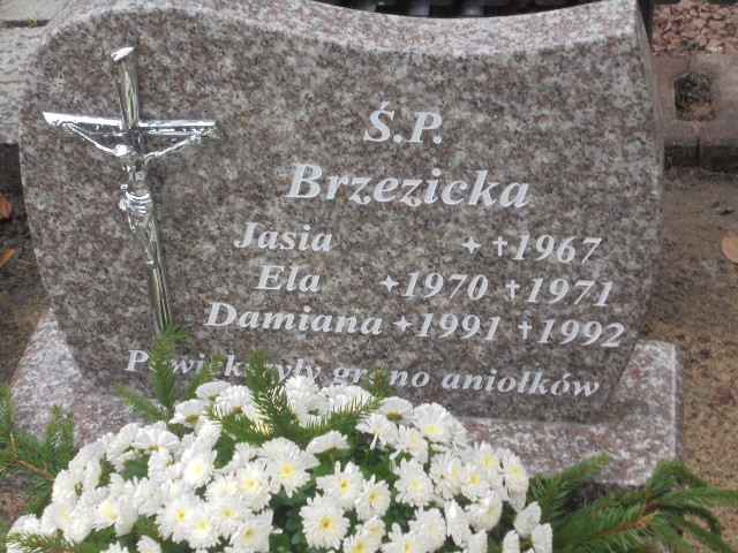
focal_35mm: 83
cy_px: 276
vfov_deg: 17.8
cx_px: 369
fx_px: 1770
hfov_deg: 23.6
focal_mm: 14.9
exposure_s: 1/30
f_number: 6.7
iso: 200
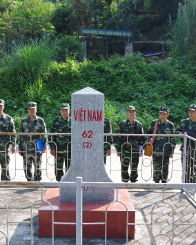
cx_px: 95
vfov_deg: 41.2
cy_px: 123
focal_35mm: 45
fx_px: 326
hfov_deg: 33.4
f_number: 5
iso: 100
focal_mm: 21
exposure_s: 1/100
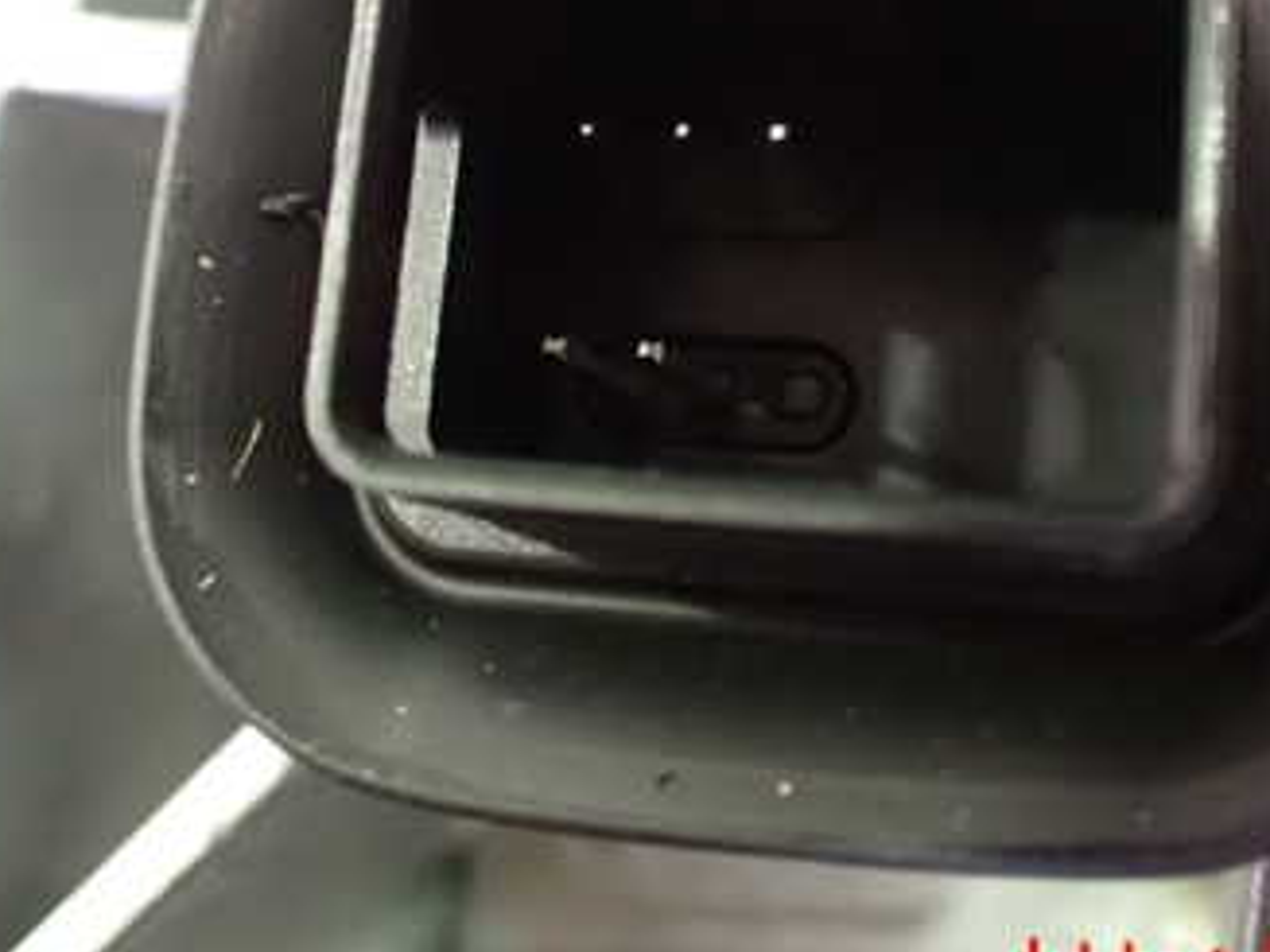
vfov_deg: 25.9
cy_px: 152
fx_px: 2017
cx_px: 738
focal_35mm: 55
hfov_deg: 34.9
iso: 1600
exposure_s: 1/20
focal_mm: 5.4
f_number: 2.3
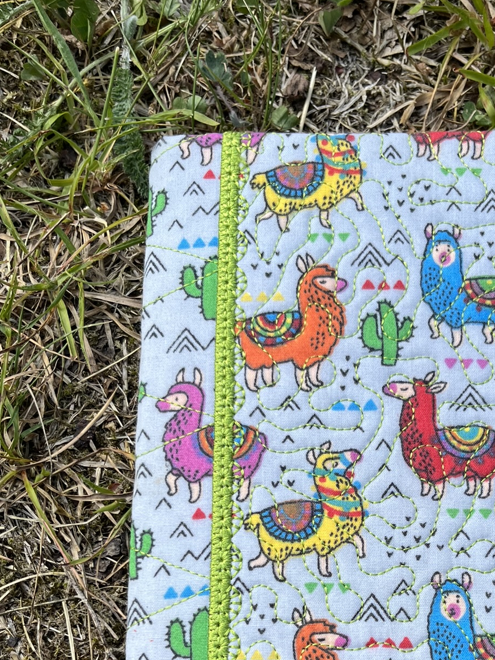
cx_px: 363
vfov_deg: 41.1
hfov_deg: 32.3
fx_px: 839
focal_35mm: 44
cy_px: 527
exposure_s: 1/898
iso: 50
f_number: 1.6
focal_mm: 5.1
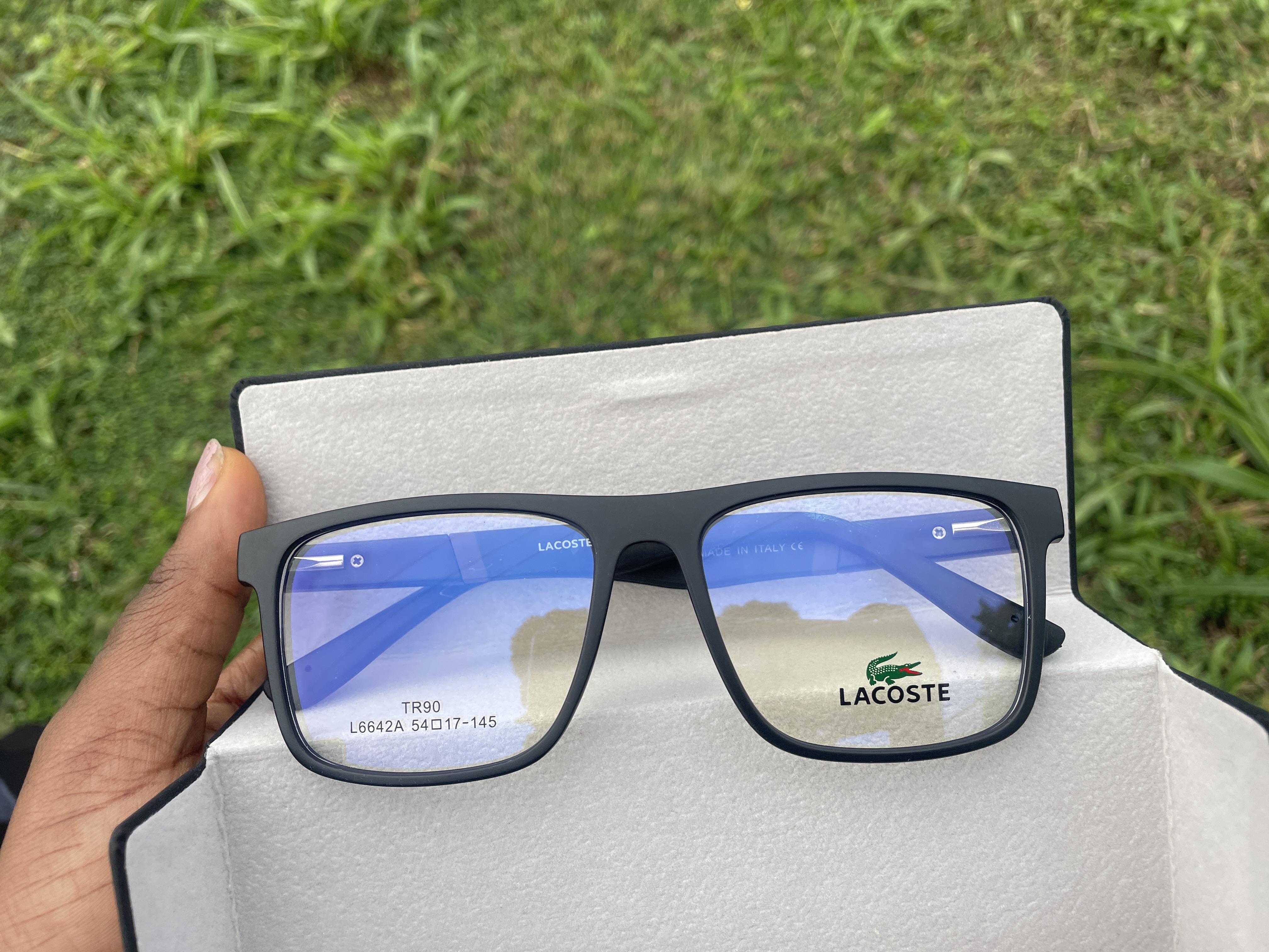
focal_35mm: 26
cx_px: 634
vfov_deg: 53.1
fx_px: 953
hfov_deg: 67.3
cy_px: 476
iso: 50
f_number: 1.6
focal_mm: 4.2
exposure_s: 1/506
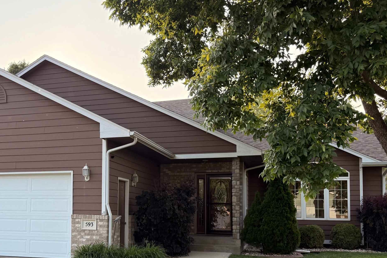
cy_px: 187
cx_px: 111
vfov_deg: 32.2
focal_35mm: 41
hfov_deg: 46.2
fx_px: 441
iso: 100
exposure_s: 1/1250
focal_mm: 6.76
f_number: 1.78
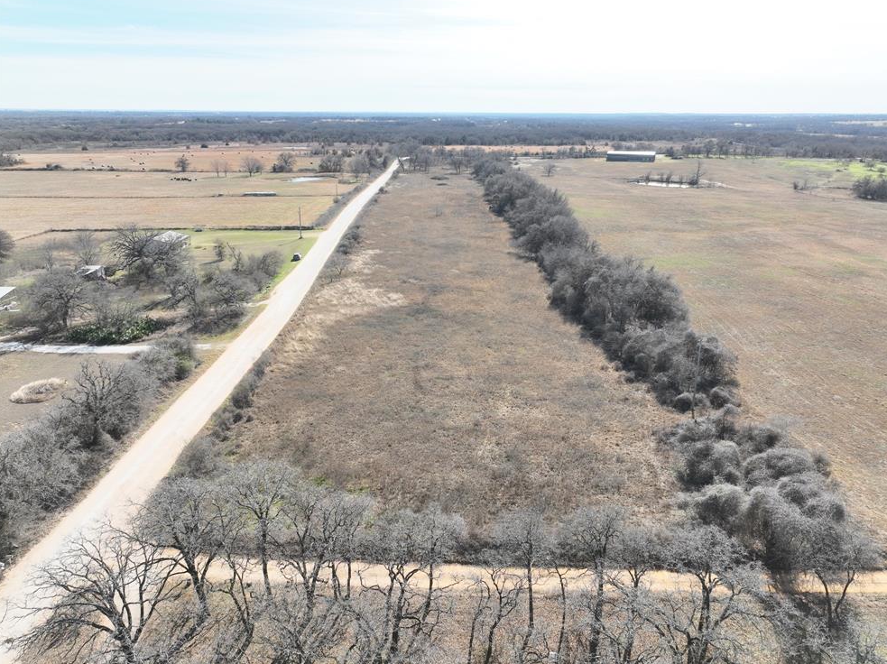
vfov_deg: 54.8
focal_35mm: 25
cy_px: 332
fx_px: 640
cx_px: 457
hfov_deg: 69.4
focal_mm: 12.29
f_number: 3.5
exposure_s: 1/2000
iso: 100
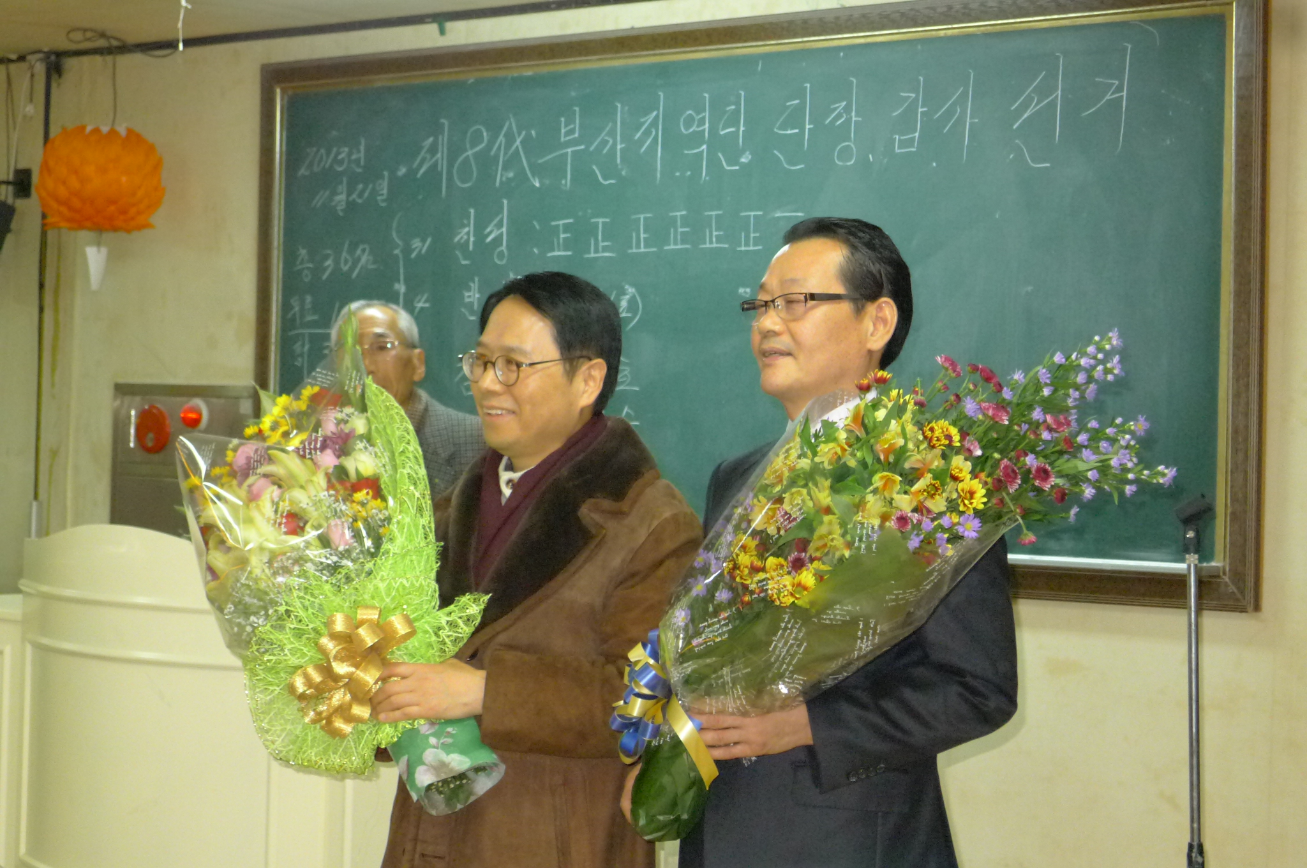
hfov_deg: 25.4
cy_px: 434
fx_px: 2901
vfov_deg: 17.0
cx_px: 654
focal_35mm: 80
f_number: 3.2
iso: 1000
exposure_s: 1/60
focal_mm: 17.1
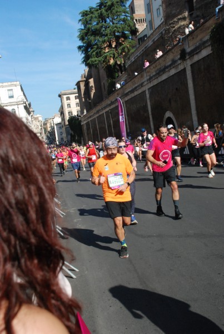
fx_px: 362
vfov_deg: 49.5
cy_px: 167
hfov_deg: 34.4
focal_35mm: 39
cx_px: 112
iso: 1000
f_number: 7.1
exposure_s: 1/2000
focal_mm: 26
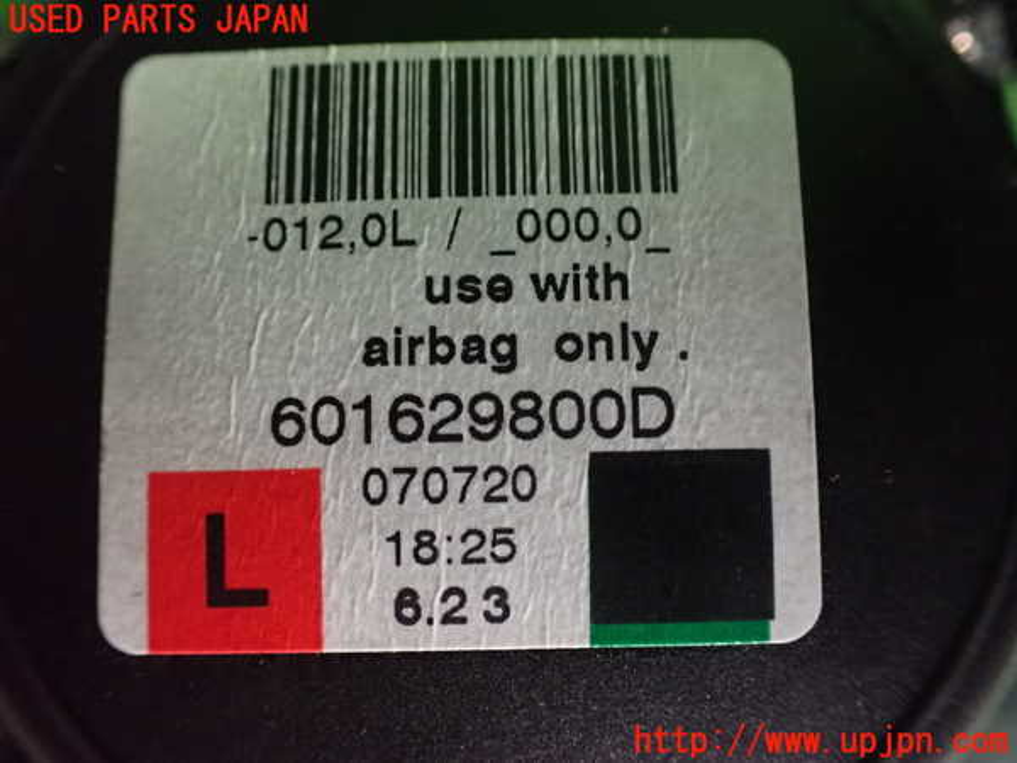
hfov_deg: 60.0
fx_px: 881
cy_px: 382
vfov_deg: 46.8
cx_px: 508
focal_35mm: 30
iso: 1250
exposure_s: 1/30
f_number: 2.3
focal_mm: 5.4
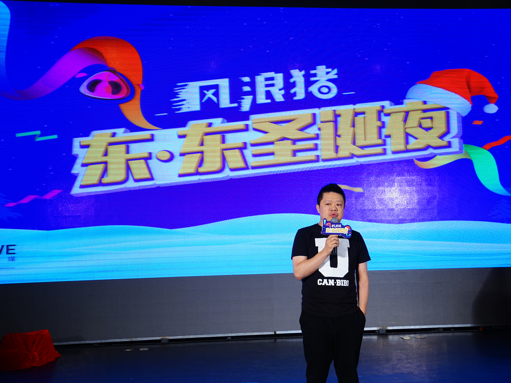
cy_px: 191
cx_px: 252
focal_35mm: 38
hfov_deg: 49.0
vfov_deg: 37.7
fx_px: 561
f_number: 5.6
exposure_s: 1/100
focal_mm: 35
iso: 640
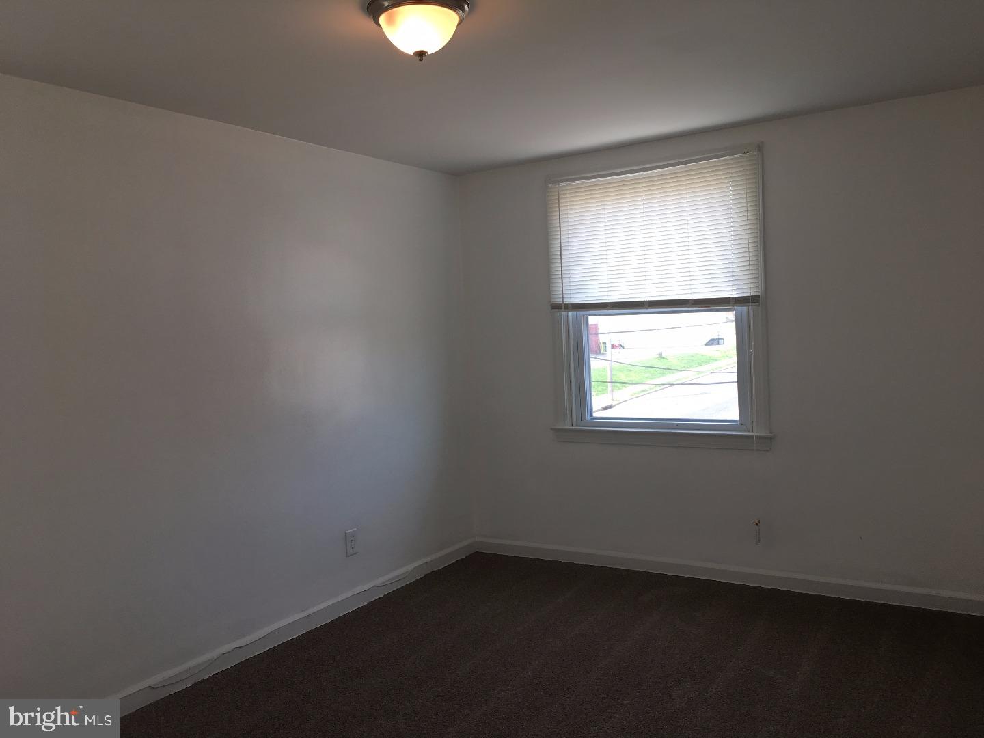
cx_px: 492
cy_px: 369
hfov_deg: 61.7
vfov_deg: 48.2
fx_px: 824
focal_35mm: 29
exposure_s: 1/60
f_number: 2.2
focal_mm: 4.15
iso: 25
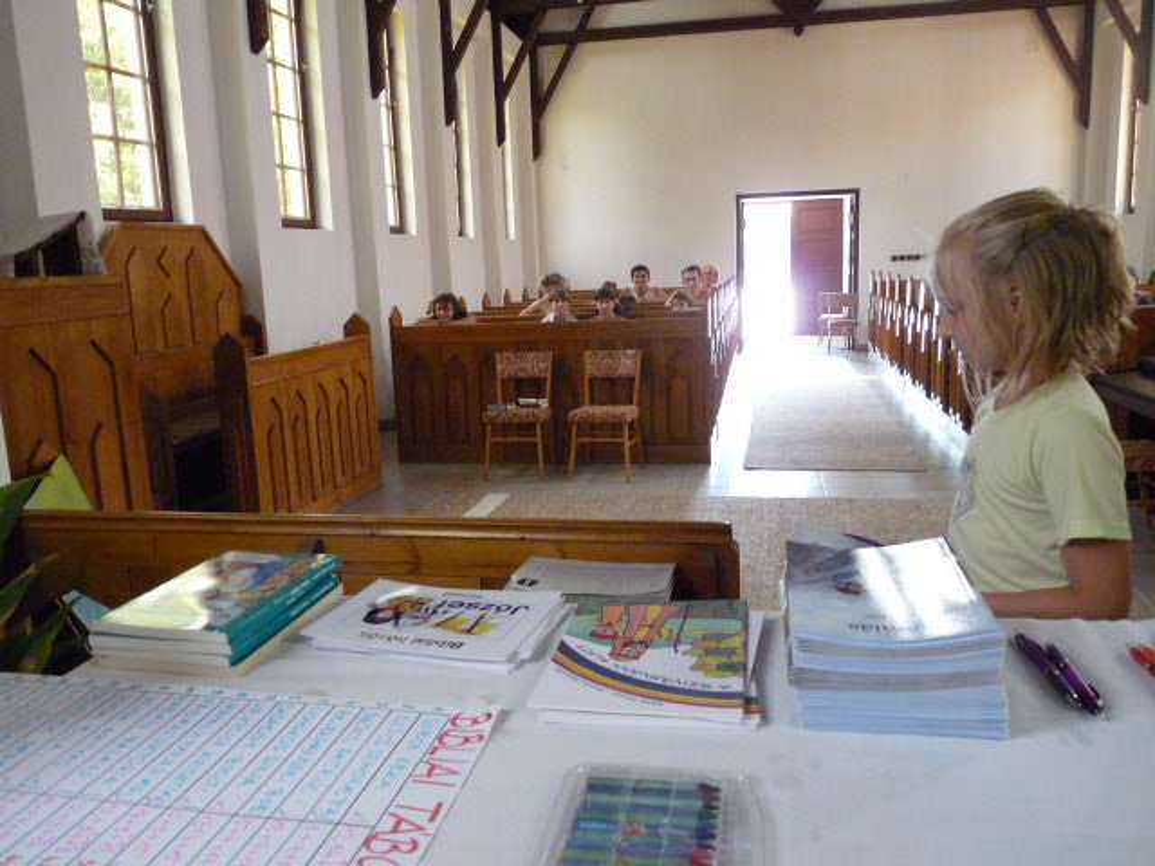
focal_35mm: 27
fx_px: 901
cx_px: 578
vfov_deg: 51.4
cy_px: 433
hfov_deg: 65.3
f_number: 2.8
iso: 800
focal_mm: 4.8
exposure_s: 1/60
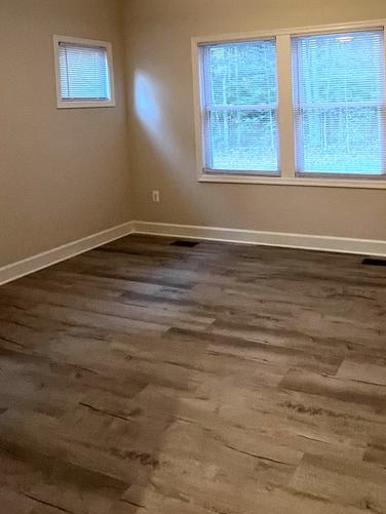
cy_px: 126
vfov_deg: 59.9
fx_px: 416
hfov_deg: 46.7
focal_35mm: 28
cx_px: 317
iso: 320
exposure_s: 1/60
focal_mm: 1.57
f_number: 1.8
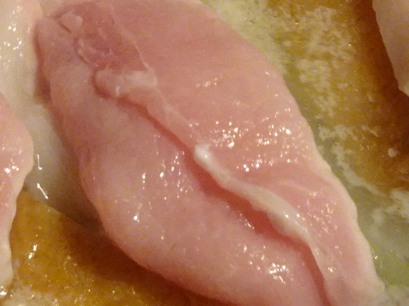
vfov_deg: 6.2
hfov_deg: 8.3
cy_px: -24
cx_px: 126
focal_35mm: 239
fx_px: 2823
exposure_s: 1/15
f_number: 5
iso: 800
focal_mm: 12.28
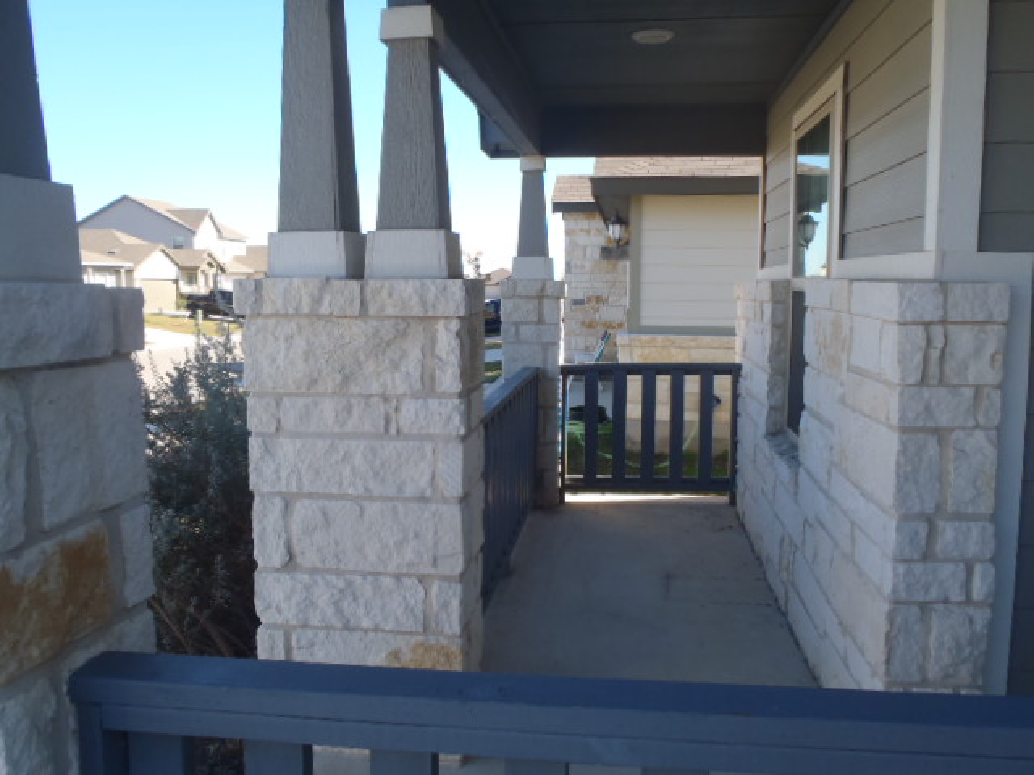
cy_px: 388
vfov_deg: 49.7
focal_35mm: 28
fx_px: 836
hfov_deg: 63.4
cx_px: 517
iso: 100
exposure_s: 1/250
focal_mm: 5
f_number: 3.9
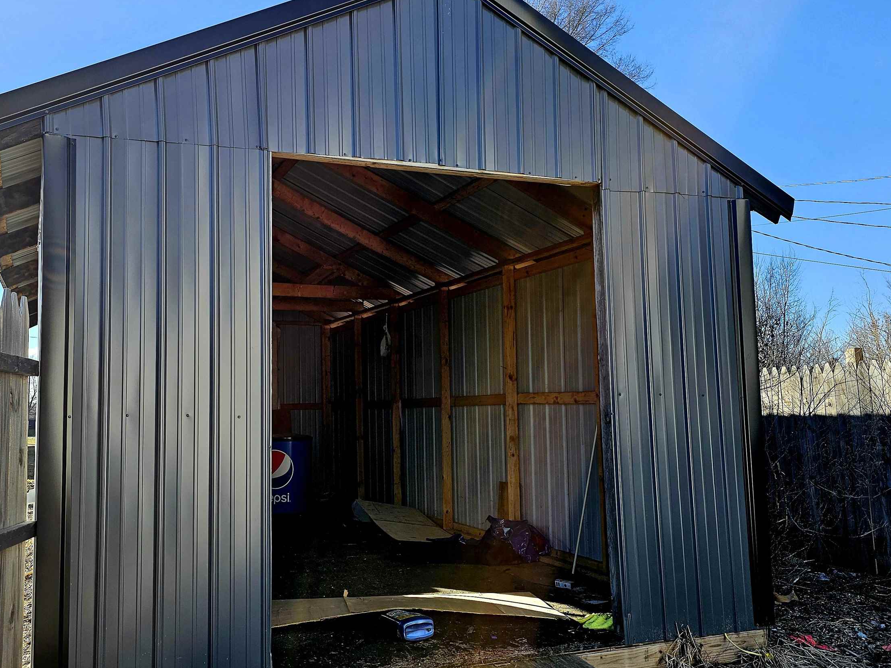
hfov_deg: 56.3
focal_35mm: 32
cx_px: 351
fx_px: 824
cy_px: 340
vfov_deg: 44.2
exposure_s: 1/370
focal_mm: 6.3
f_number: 1.7
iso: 10
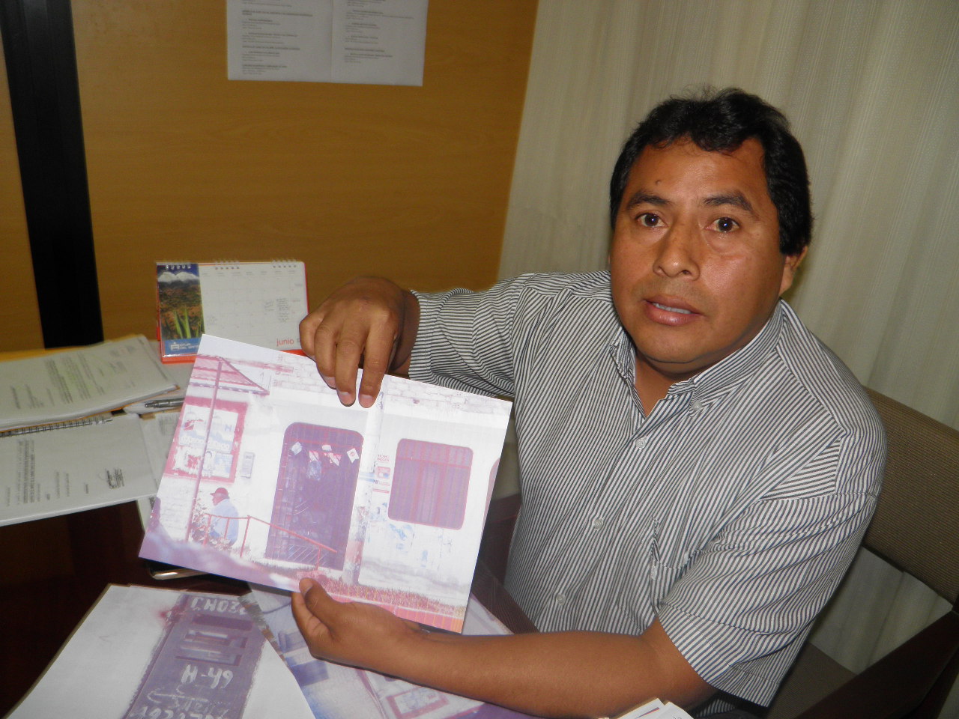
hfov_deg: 63.4
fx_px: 776
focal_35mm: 28
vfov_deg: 49.7
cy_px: 360
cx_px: 480
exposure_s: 1/30
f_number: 2.8
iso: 100
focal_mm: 4.9
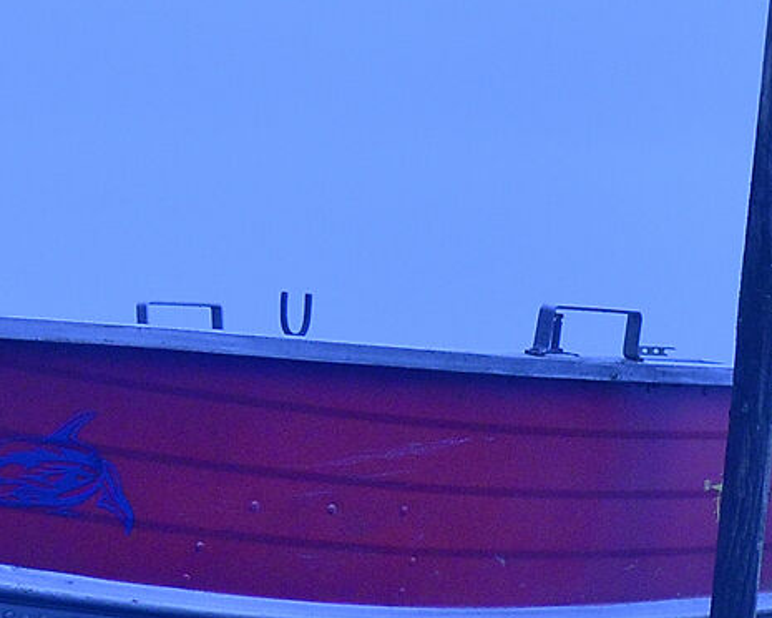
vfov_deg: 8.9
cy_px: 478
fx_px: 3976
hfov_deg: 10.7
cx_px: 1156
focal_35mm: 174
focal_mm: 24
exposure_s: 1/100
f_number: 5.6
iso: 400
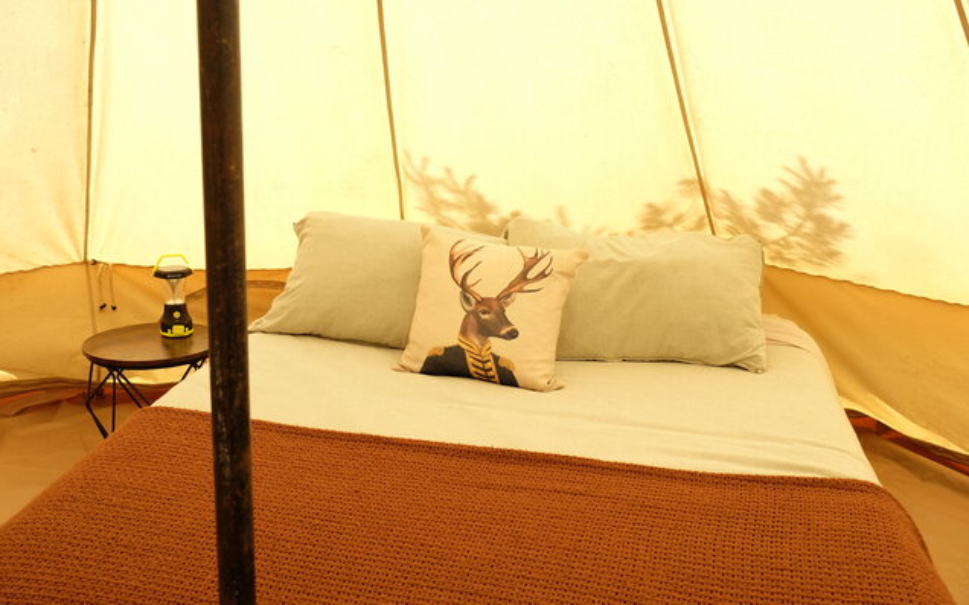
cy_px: 321
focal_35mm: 39
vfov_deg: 32.7
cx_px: 484
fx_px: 1030
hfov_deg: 50.4
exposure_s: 1/150
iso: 200
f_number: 5
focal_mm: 25.4
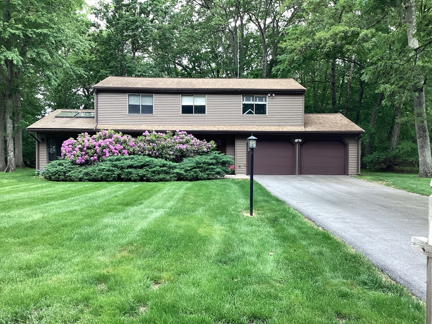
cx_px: 216
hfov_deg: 58.4
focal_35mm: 31
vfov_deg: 45.4
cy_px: 162
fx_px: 387
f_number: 2.4
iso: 40
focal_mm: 3.3
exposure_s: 1/120
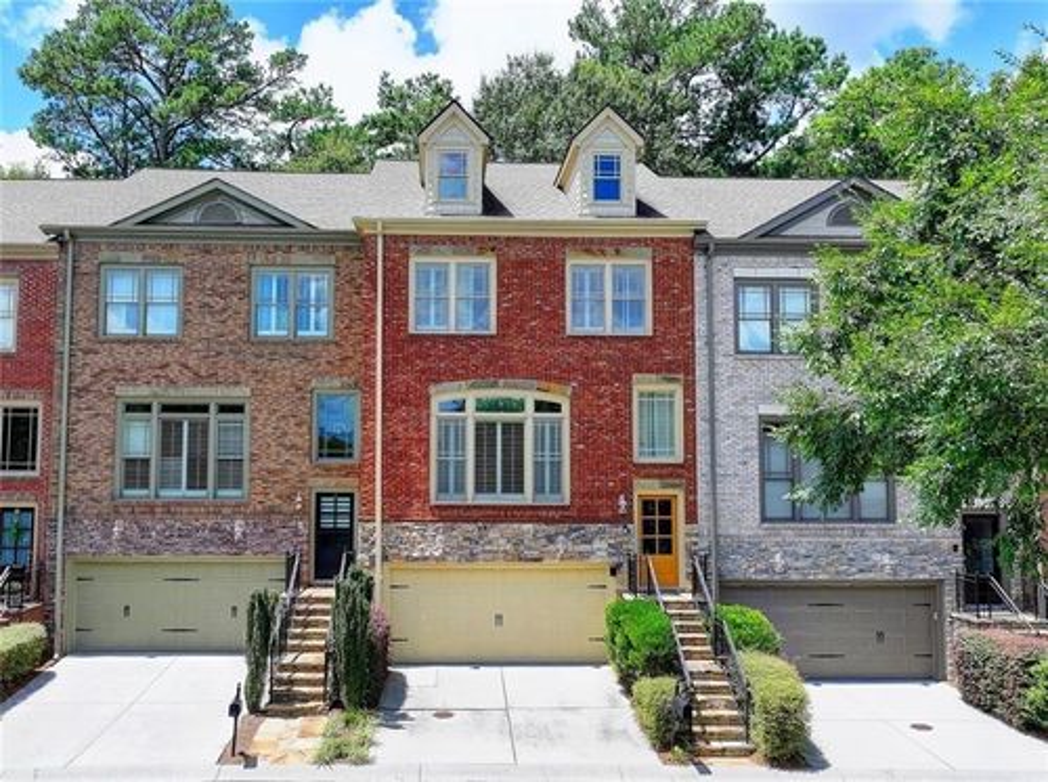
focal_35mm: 24
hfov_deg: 71.7
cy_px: 391
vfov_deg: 56.7
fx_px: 725
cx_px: 524
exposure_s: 1/40
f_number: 4
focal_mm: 12.3
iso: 100
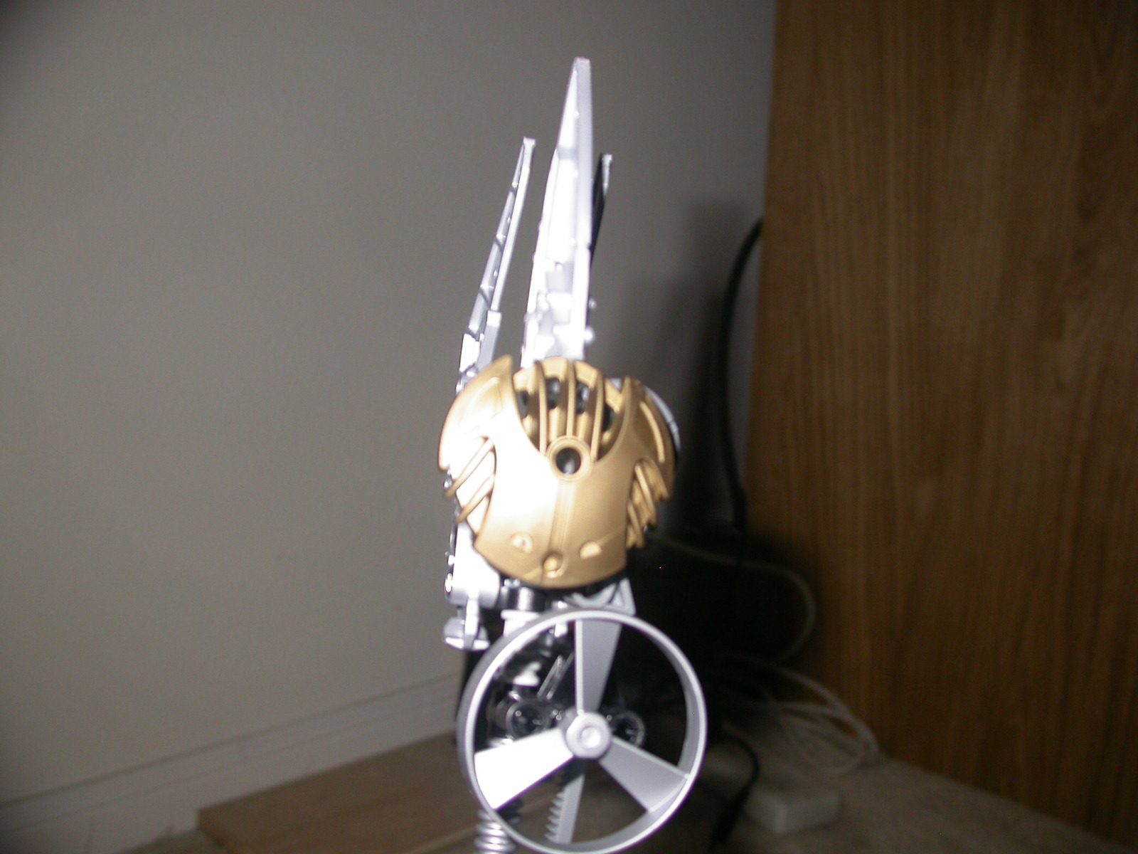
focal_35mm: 38
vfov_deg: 37.7
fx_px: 1249
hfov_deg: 49.0
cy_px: 427
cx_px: 569
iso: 100
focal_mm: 7.85
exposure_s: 1/1000
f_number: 2.6
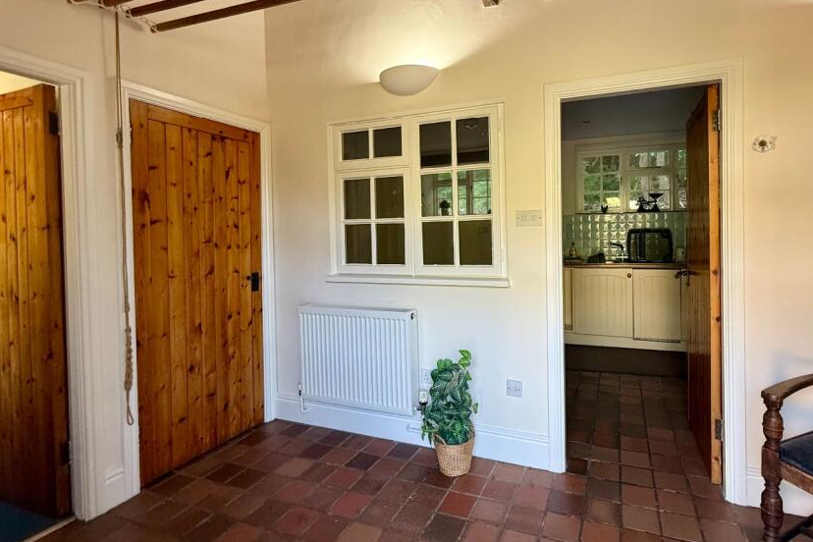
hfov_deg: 89.2
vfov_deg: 67.2
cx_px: 475
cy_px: 240
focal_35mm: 18
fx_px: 406
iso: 200
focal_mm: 2.22
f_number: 2.2
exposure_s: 1/99
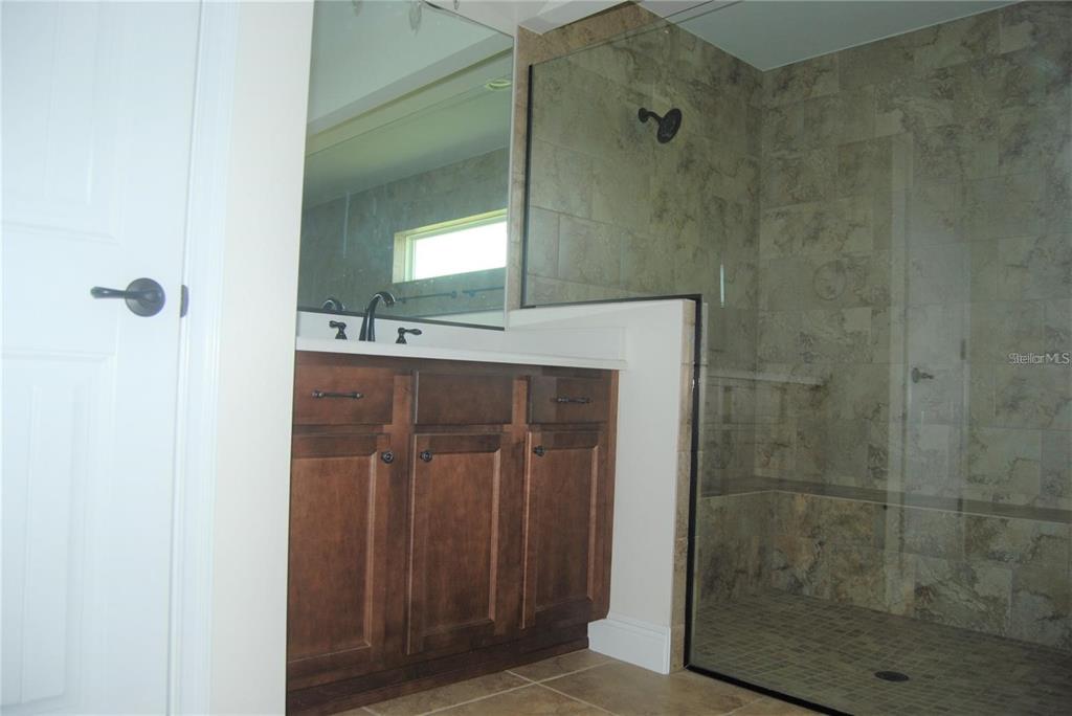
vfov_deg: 48.0
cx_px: 536
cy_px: 358
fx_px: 804
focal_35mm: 27
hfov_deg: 67.4
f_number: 3.5
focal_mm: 18
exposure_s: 1/60
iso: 200
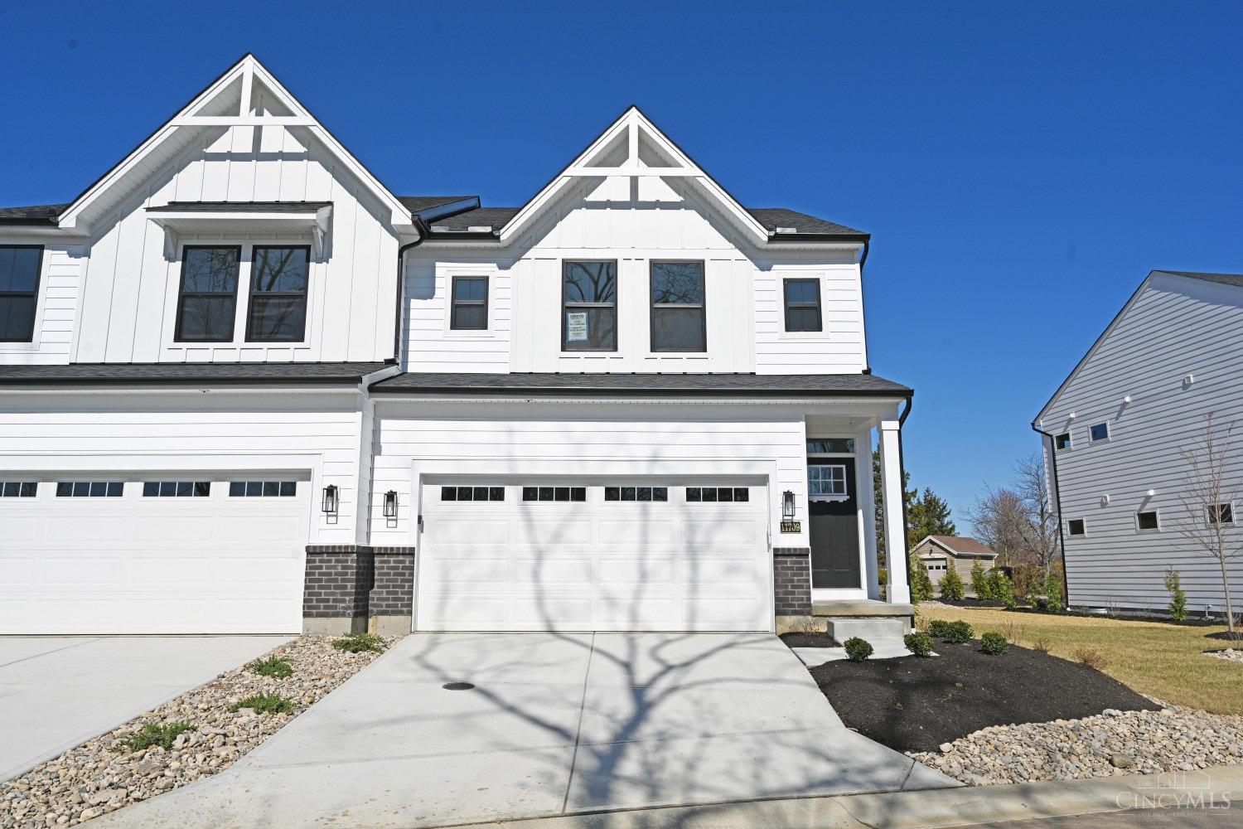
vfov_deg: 53.1
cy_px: 414
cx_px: 622
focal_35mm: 24
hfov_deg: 73.7
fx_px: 829
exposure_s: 1/800
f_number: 10
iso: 100
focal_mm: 24
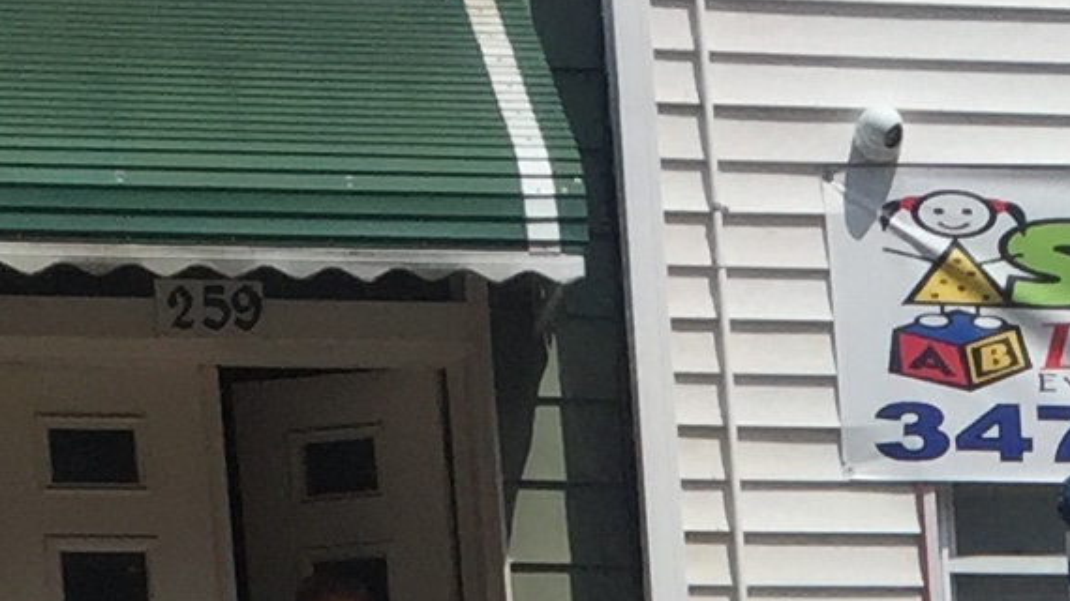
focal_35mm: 181
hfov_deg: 11.5
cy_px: 1914
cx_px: 1528
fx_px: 5133
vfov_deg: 6.1
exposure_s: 1/4405
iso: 32
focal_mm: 4.15
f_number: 2.2
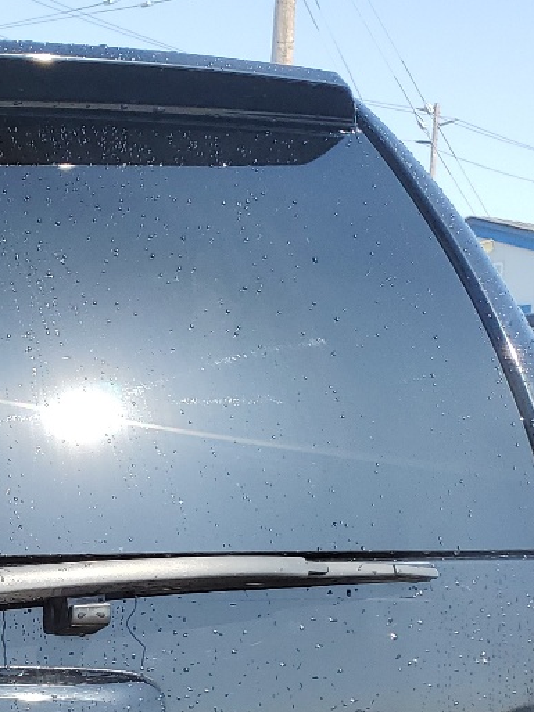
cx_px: -279
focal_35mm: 81
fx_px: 1667
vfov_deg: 22.5
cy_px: 815
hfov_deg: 16.5
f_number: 1.5
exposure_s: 1/1429
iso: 50
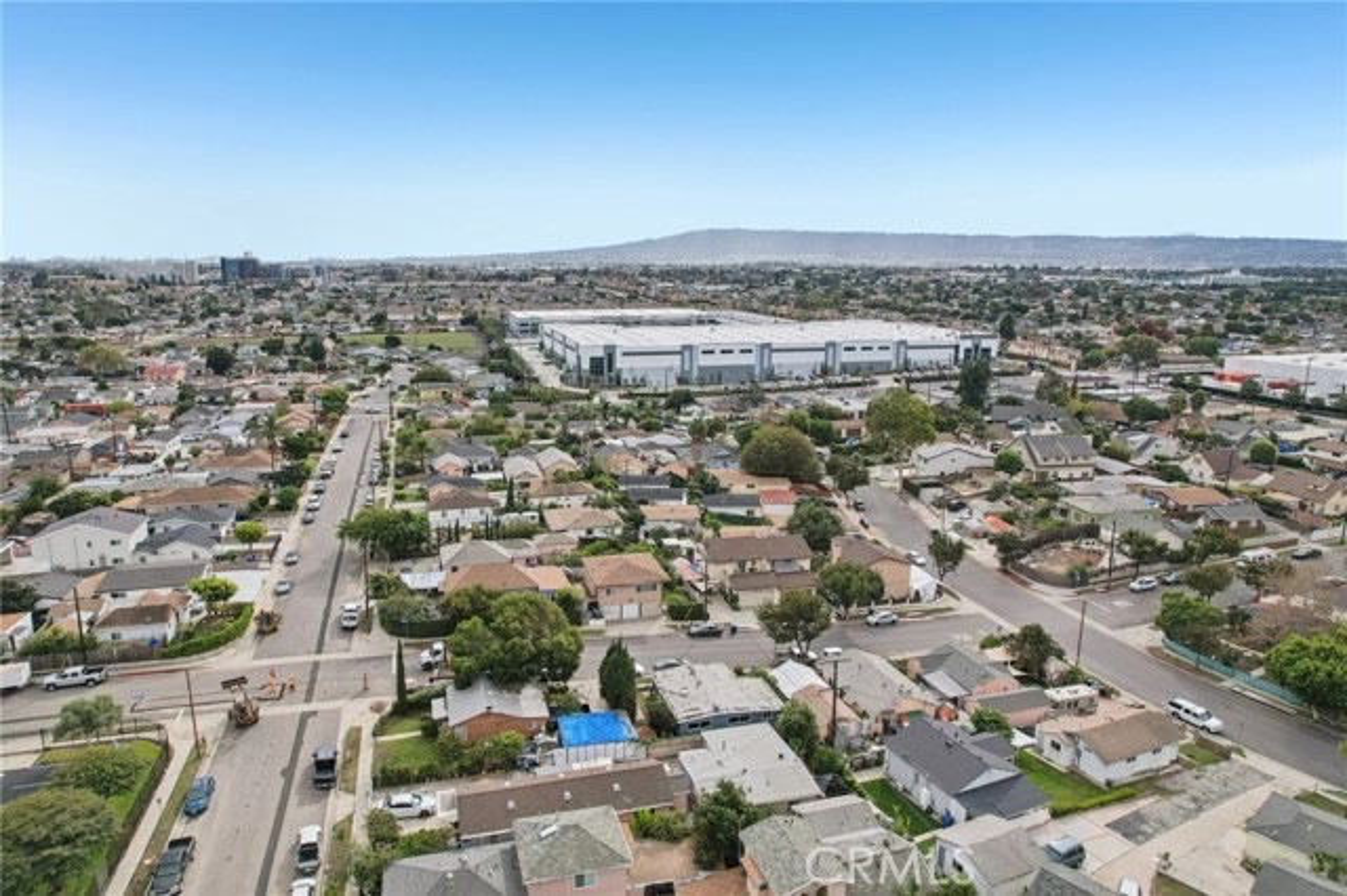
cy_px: 448
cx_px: 674
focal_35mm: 22
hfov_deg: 78.6
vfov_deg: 57.2
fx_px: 823
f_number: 2.8
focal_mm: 8.4
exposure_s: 1/2000
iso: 100
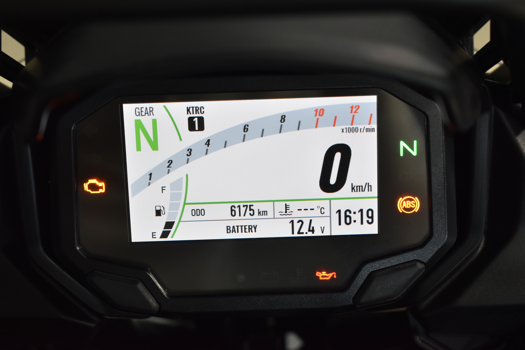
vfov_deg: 18.9
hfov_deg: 28.1
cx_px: 262
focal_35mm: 72
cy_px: 175
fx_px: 1050
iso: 800
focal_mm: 48
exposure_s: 1/50
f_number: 5.3
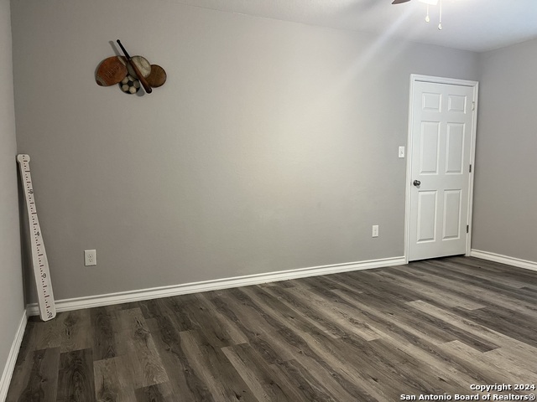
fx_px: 403
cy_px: 201
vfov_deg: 53.1
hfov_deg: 67.3
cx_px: 268
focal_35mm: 26
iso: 250
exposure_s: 1/60
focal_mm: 5.1
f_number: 1.6
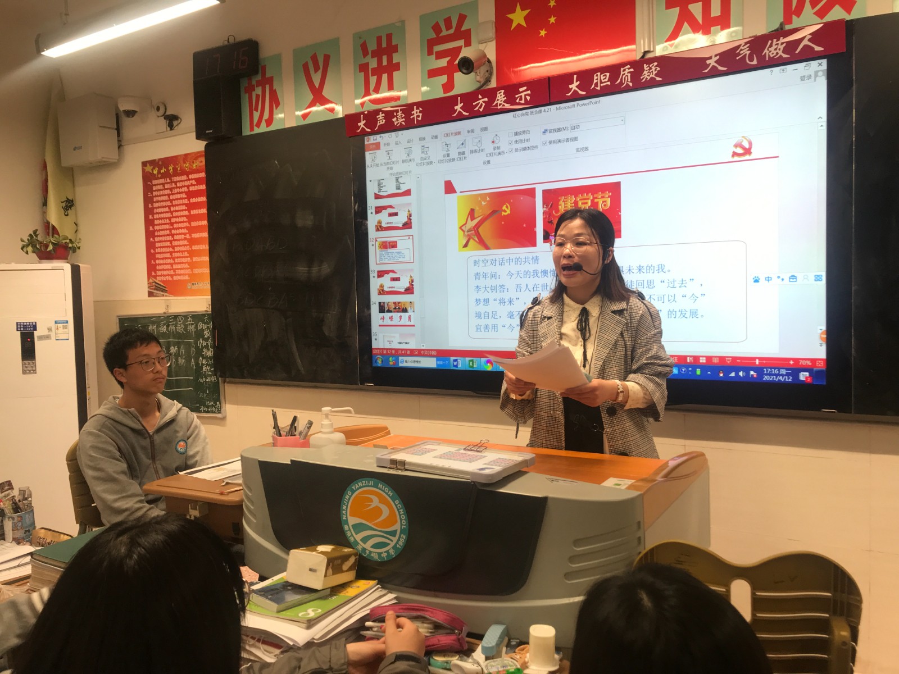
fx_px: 727
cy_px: 337
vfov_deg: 49.7
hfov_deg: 63.4
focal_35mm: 28
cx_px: 450
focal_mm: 3.99
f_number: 1.8
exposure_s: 1/50
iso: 32
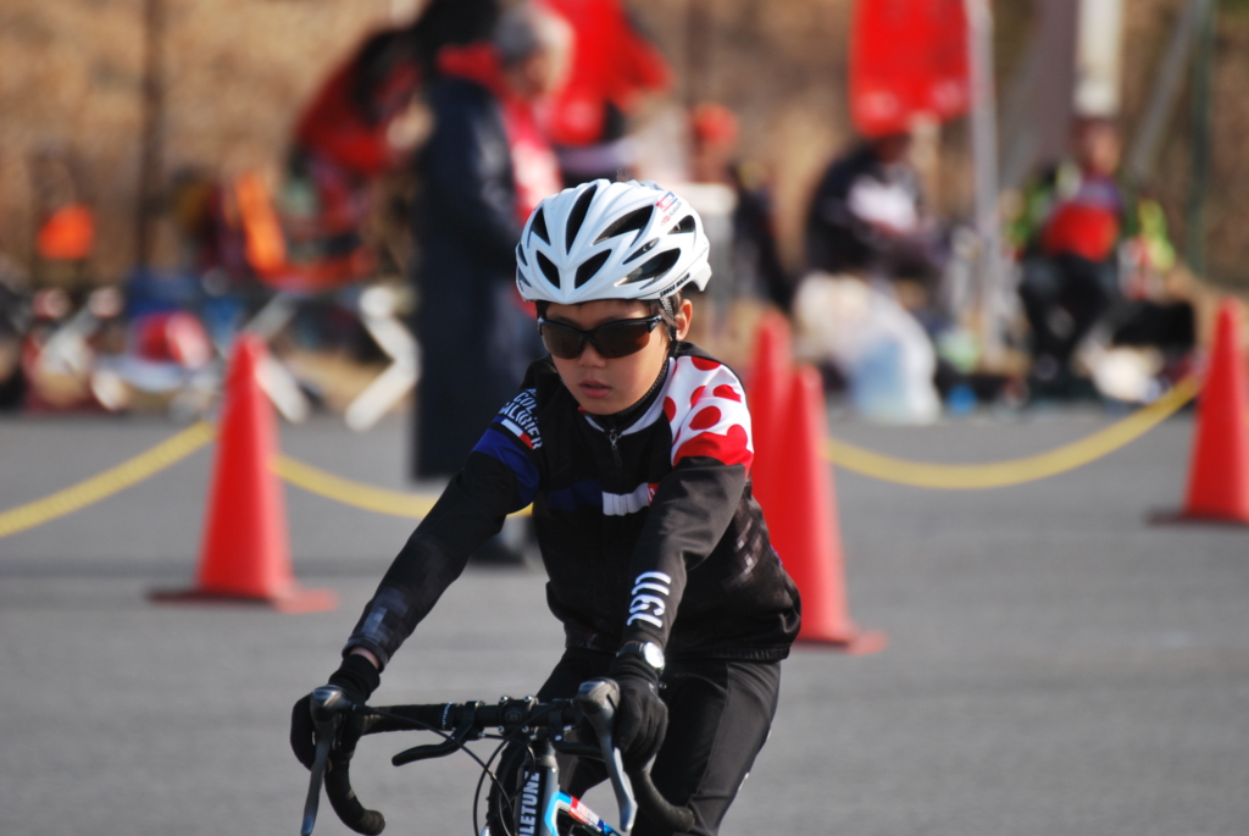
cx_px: 624
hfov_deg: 4.6
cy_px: 418
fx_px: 15628
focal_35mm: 450
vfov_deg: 3.1
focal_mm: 300
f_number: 5.6
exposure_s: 1/500
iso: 220
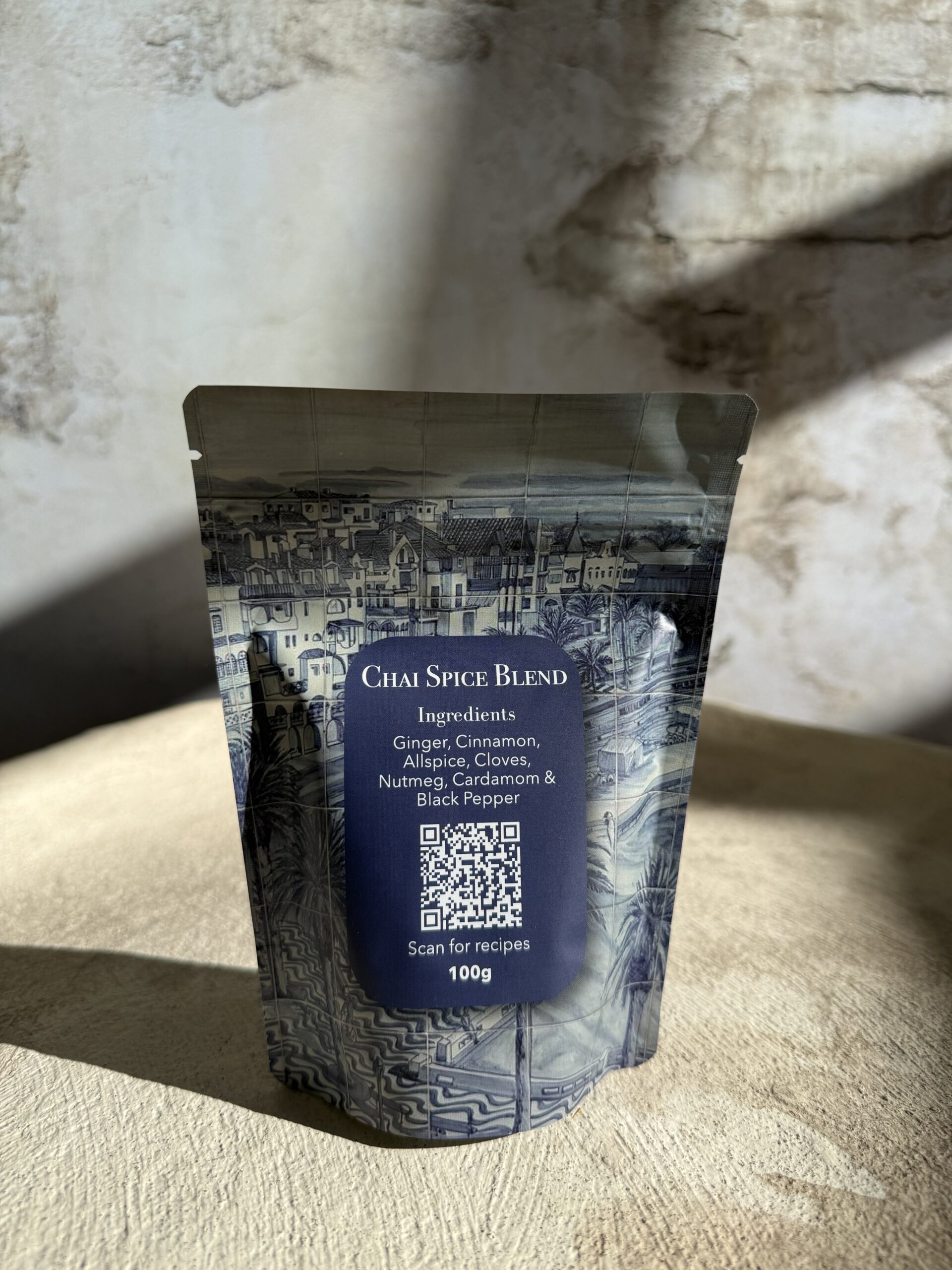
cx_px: 476
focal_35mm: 24
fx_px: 880
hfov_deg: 56.8
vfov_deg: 71.6
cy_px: 635
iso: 80
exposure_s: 1/5714
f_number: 1.78
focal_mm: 6.76
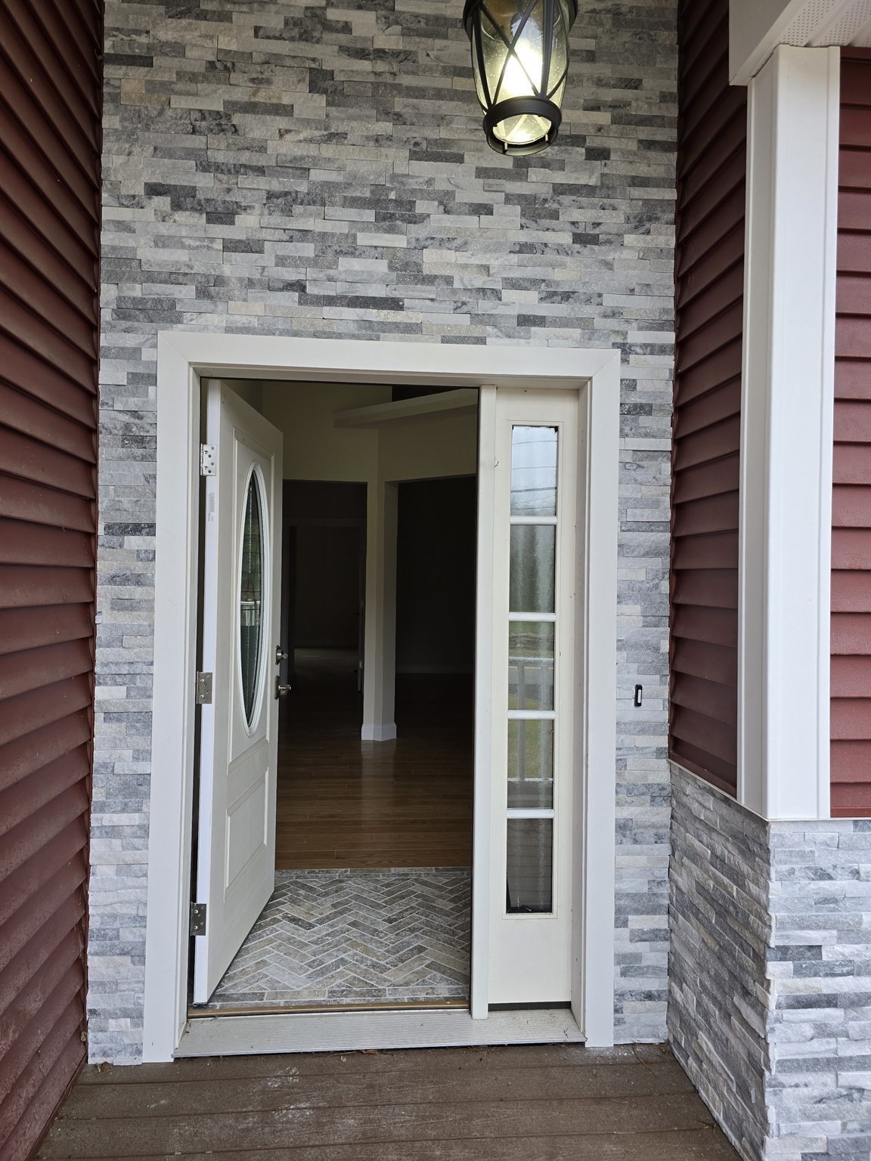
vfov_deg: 73.9
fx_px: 772
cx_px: 436
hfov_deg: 58.9
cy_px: 580
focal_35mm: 23
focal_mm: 6.3
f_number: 1.7
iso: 50
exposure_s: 1/120
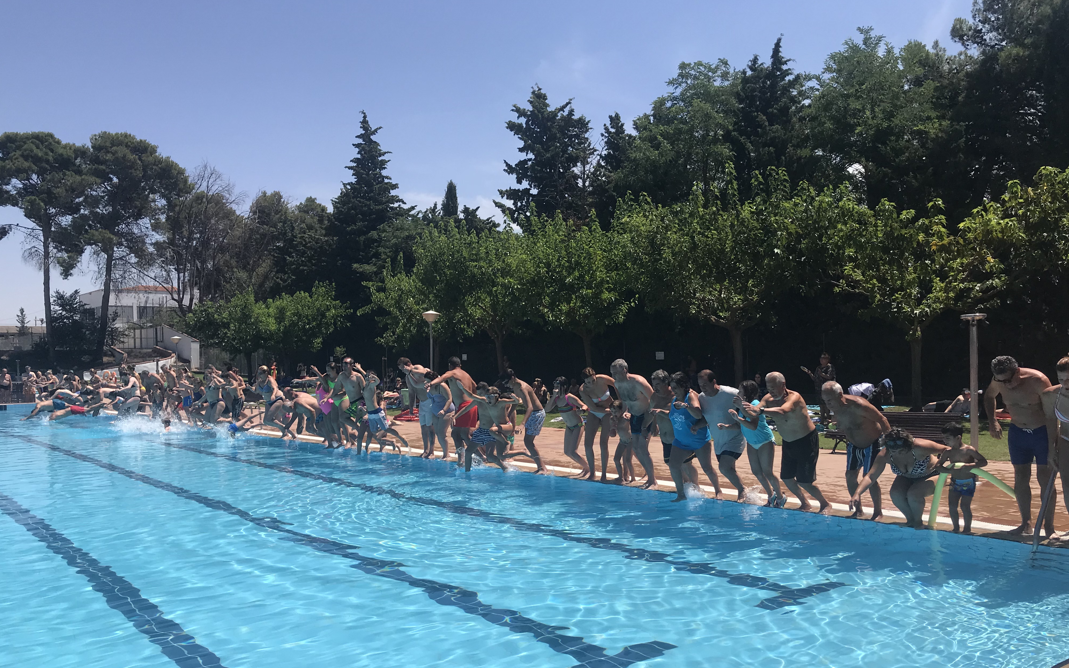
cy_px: 383
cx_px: 538
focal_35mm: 30
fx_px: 874
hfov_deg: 62.9
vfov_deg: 41.7
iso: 20
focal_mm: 3.99
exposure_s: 1/3425
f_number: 1.8
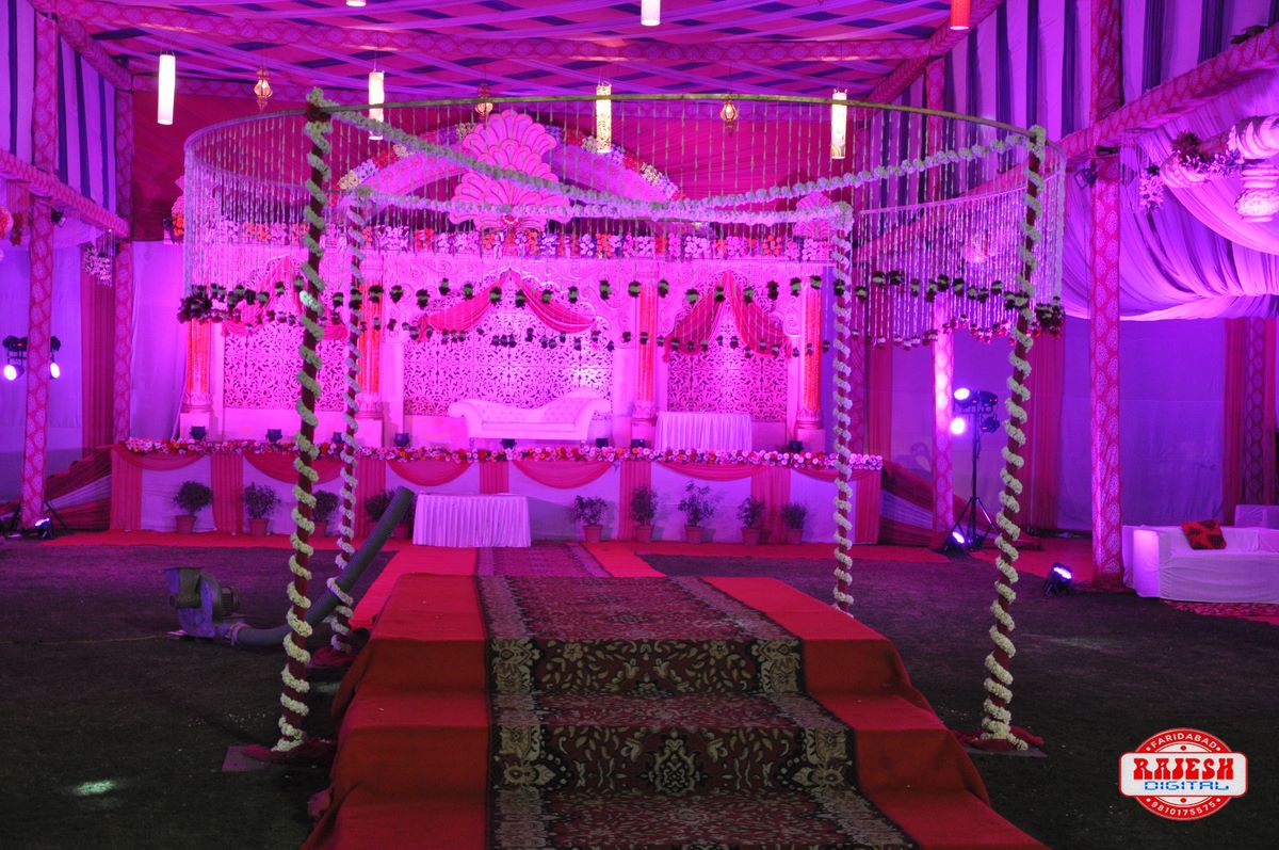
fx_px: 1863
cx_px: 640
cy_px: 425
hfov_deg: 37.9
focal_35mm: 52
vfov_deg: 25.7
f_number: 4.5
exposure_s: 1/30
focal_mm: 35
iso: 1100
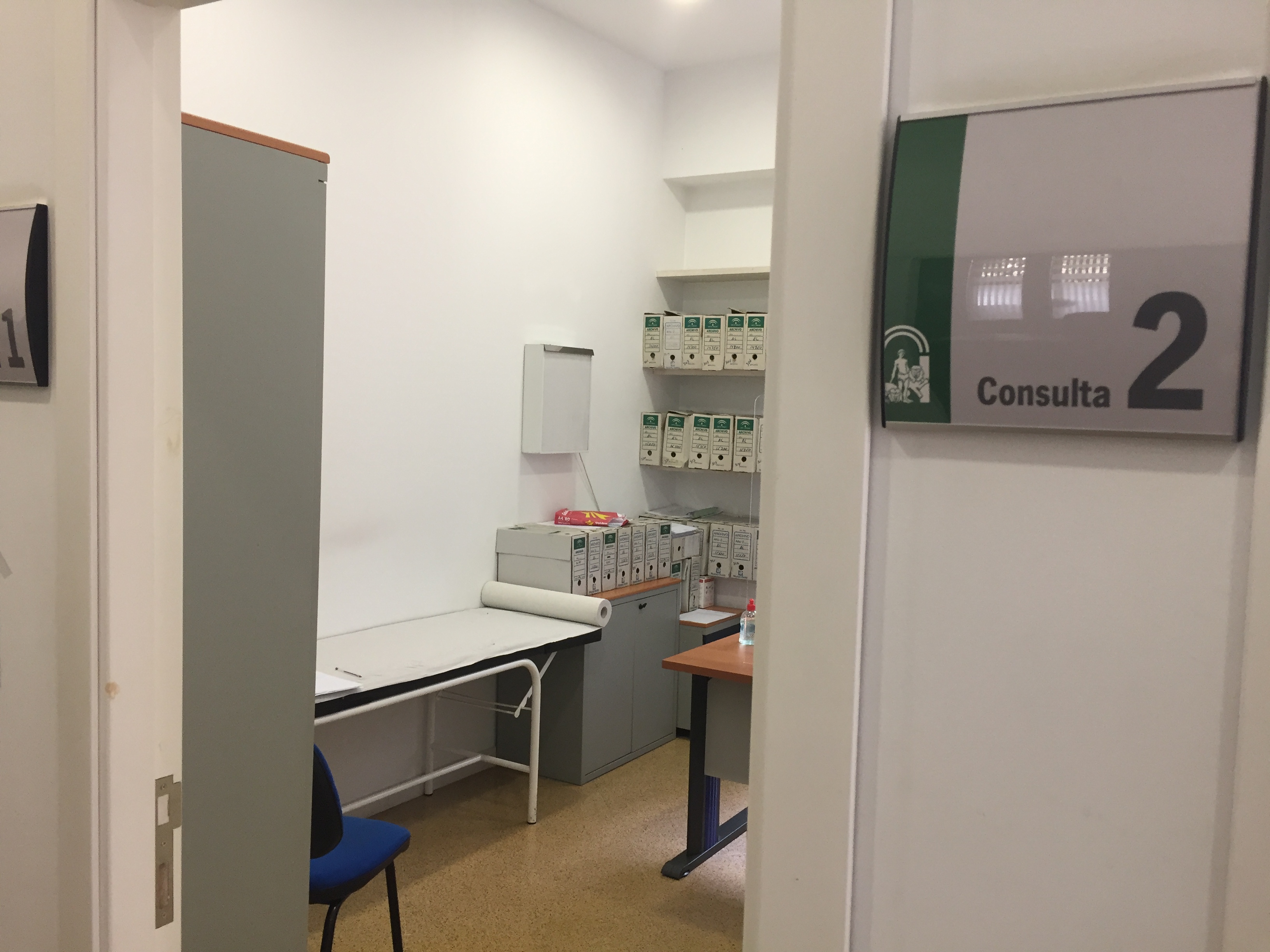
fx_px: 1064
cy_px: 476
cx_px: 635
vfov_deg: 48.2
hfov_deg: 61.7
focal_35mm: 29
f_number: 2.2
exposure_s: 1/33
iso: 50
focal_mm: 4.15
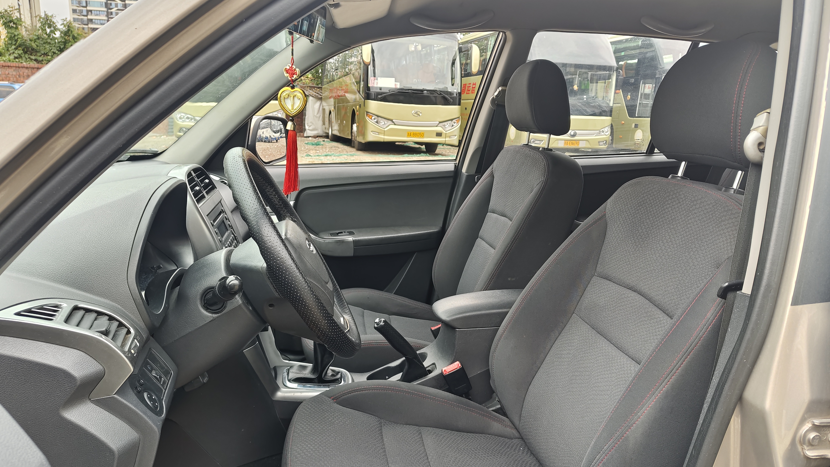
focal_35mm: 26
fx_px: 572
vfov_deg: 44.2
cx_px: 409
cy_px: 271
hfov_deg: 71.9
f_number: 1.88
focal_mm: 5.56
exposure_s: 1/100
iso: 115
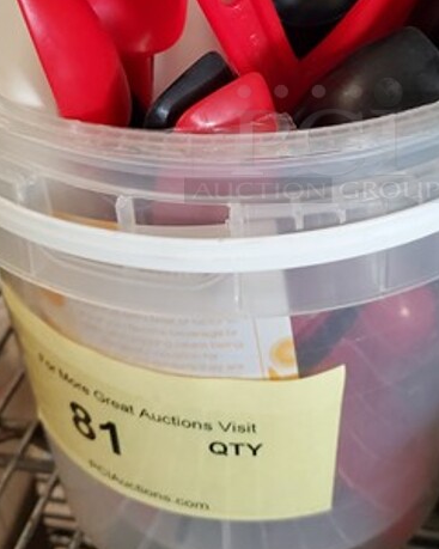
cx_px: 318
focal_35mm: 45
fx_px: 731
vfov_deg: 40.1
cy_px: 141
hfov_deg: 32.9
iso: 640
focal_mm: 4.3
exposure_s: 1/50
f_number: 1.5
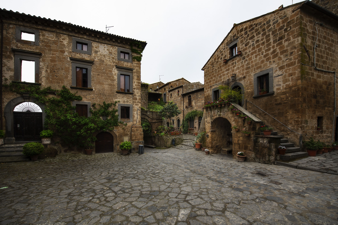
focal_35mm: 14
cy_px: 112
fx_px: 131
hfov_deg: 104.3
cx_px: 169
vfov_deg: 81.2
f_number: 5
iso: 64
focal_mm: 14
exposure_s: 1/100
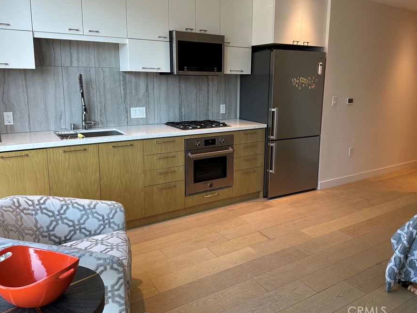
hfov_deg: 63.4
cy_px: 135
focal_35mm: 28
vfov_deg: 49.6
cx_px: 226
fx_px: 337
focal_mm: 6.86
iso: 64
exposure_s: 1/120
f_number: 1.78
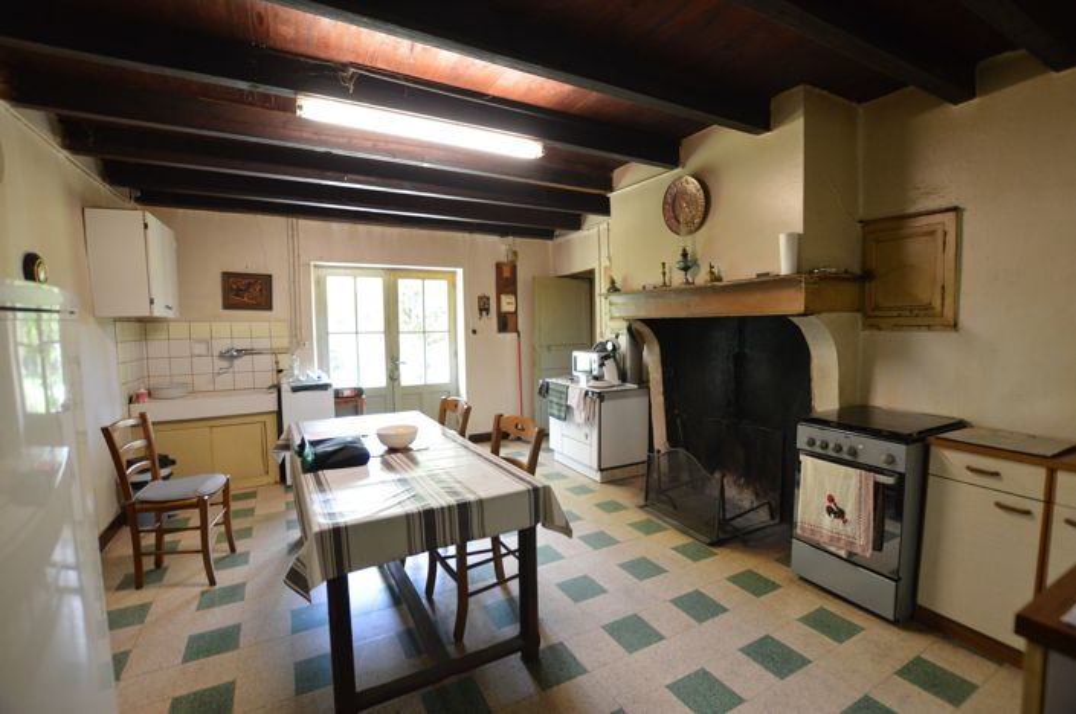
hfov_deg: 100.5
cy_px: 357
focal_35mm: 15
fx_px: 448
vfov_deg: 77.2
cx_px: 538
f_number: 3.5
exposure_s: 1/60
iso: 1000
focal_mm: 10
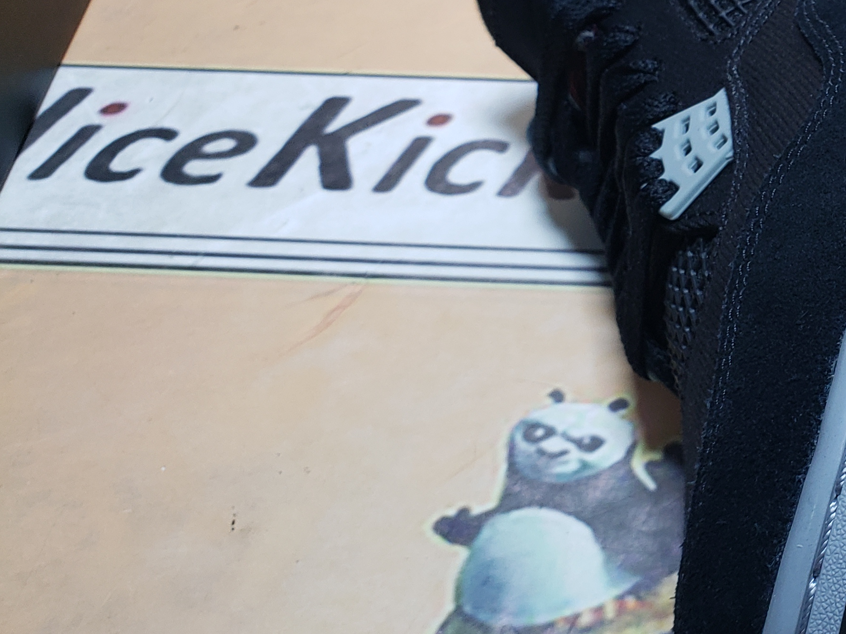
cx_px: 956
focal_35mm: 59
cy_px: 181
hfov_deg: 29.2
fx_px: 1442
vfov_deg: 24.6
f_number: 2.4
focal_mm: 4.3
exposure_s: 1/173
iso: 50
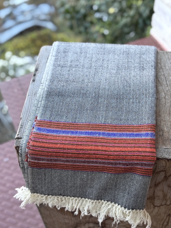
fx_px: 323
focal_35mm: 49
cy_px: 115
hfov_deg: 29.7
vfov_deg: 38.9
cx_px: 86
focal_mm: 6.76
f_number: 1.78
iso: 50
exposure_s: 1/122
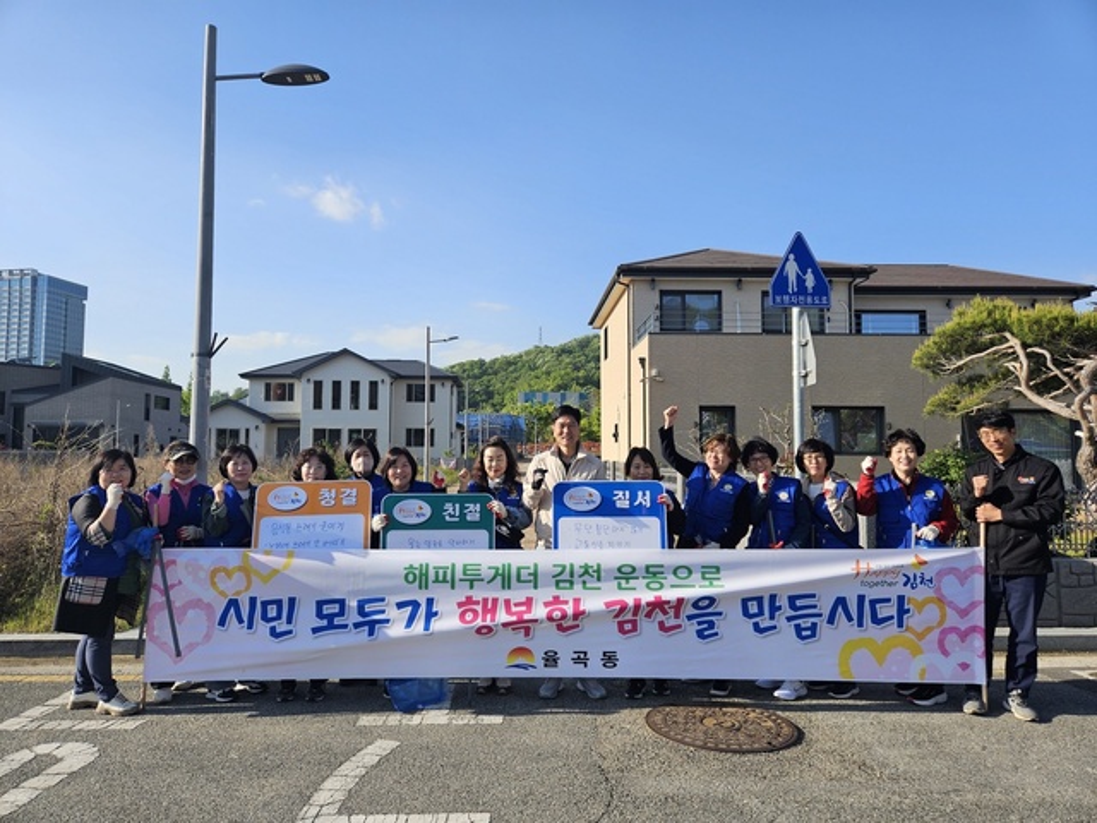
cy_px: 412
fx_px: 729
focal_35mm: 23
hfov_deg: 73.9
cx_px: 548
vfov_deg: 58.9
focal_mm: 5.4
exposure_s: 1/1192
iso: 25
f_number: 1.8
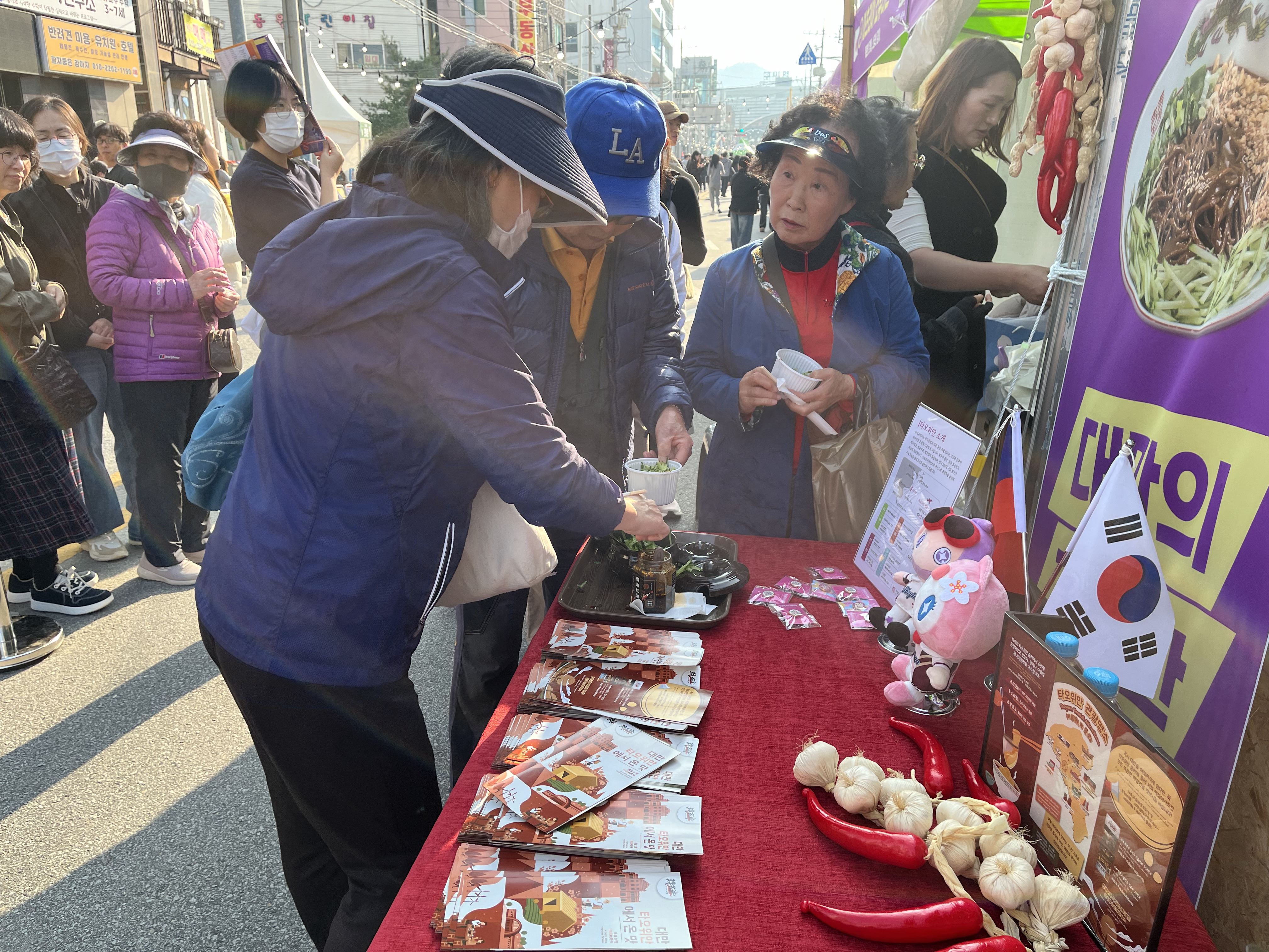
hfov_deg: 67.3
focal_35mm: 26
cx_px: 634
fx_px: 953
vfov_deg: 53.1
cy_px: 476
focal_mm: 5.1
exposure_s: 1/504
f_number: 1.6
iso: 50
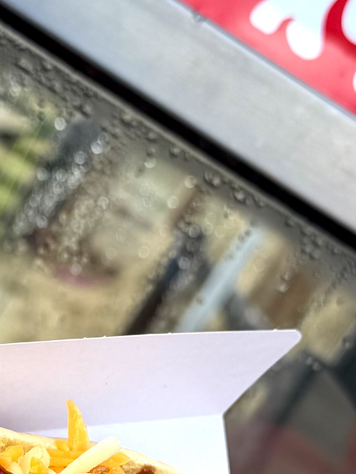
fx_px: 1344
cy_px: 389
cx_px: 59
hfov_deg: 15.0
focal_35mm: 98
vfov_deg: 19.8
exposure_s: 1/1238
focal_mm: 6.76
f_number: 1.78
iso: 80
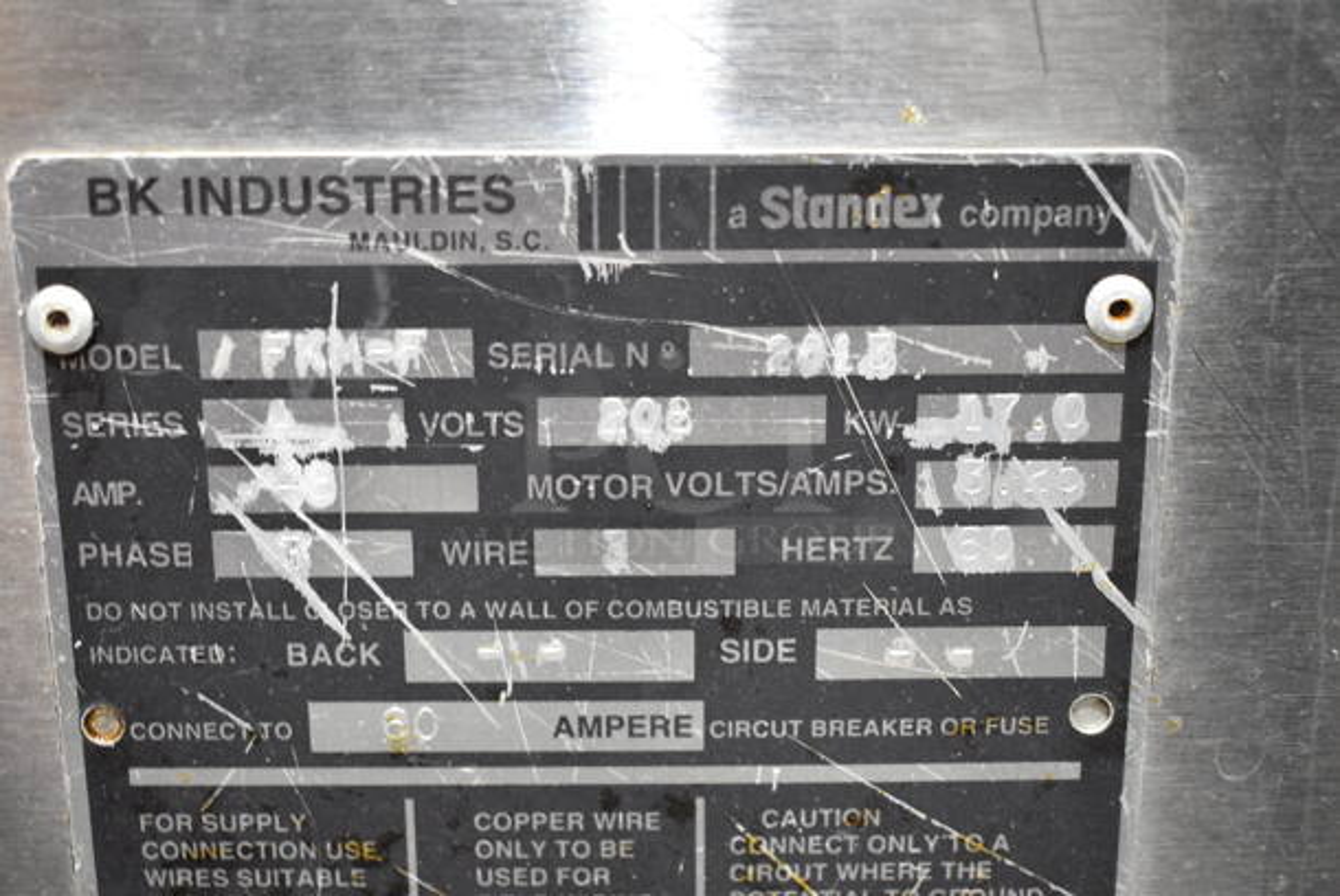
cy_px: 448
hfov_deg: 38.8
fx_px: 1900
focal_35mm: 51
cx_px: 670
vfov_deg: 26.5
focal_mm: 34
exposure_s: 1/50
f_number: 4.5
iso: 2200
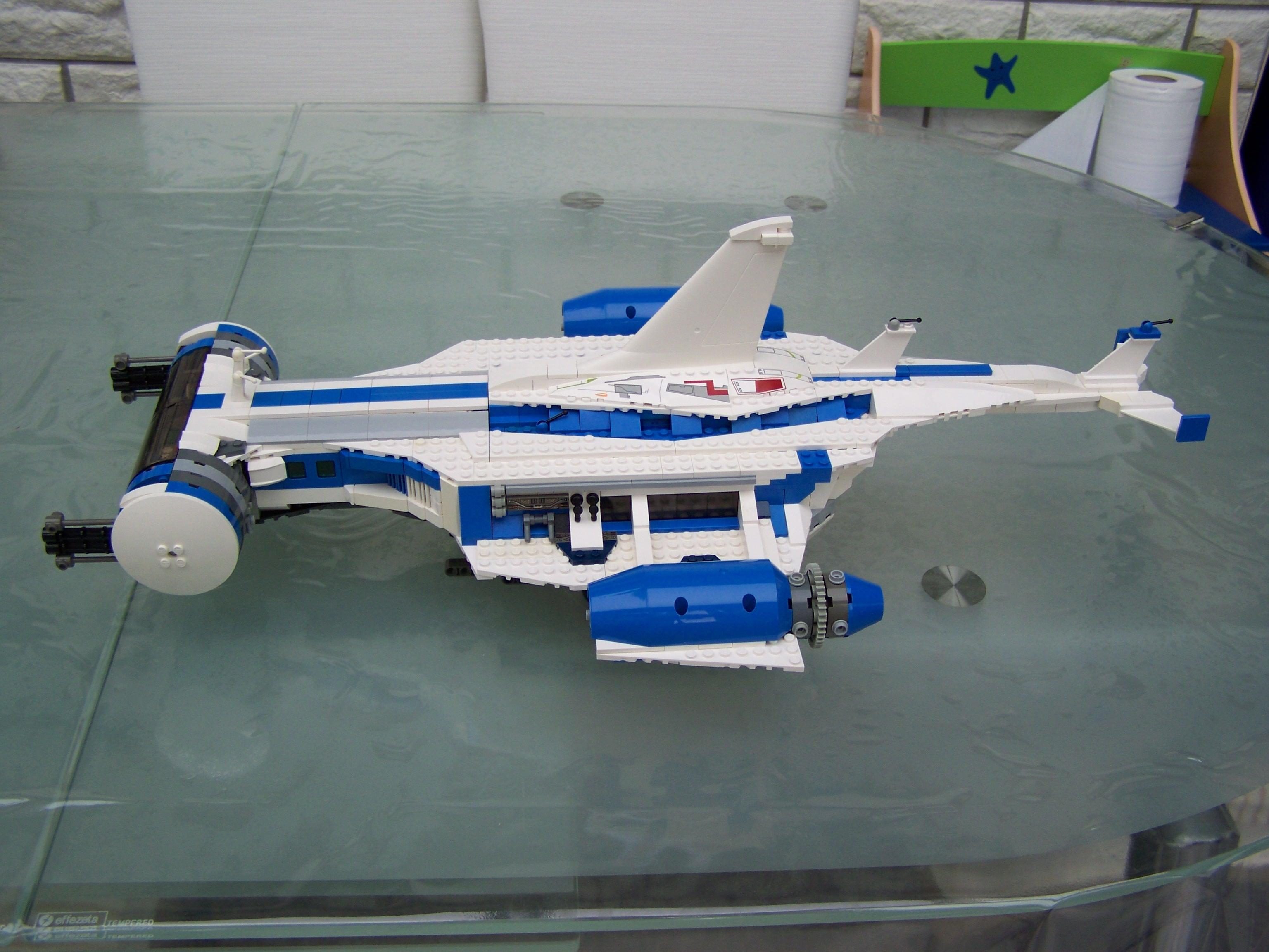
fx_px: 1393
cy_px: 476
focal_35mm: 38
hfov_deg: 49.0
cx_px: 634
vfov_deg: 37.7
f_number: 2.8
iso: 64
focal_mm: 6.3
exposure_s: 1/250
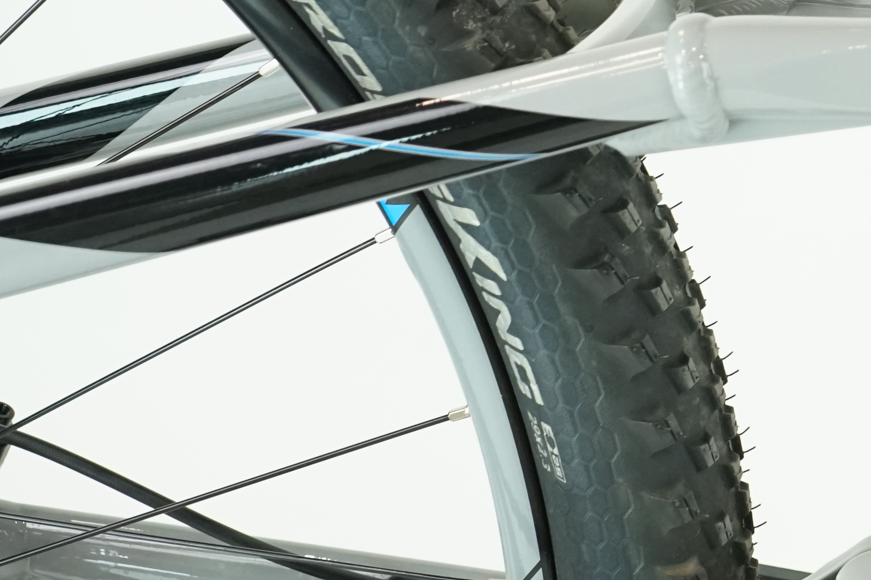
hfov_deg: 17.8
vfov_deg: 12.6
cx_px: 1186
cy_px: -88
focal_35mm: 106
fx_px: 2564
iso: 2000
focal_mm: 36
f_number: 5
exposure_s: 1/200
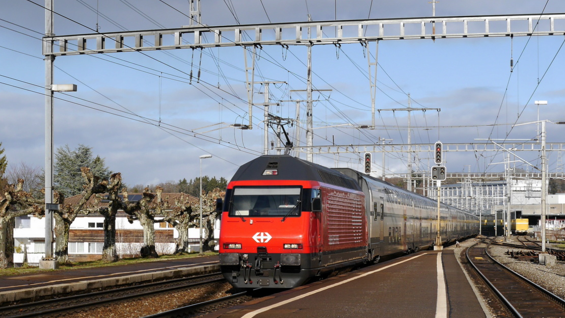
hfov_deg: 35.4
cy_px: 189
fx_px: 884
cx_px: 305
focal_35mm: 59
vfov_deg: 20.4
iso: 160
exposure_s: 1/320
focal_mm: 25
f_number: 8
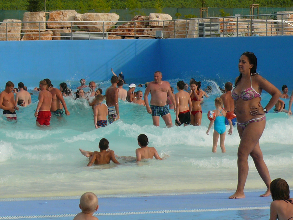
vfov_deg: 8.2
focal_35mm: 181
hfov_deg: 10.9
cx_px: 111
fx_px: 1532
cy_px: 132
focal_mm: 16.1
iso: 100
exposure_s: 1/200
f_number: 5.6
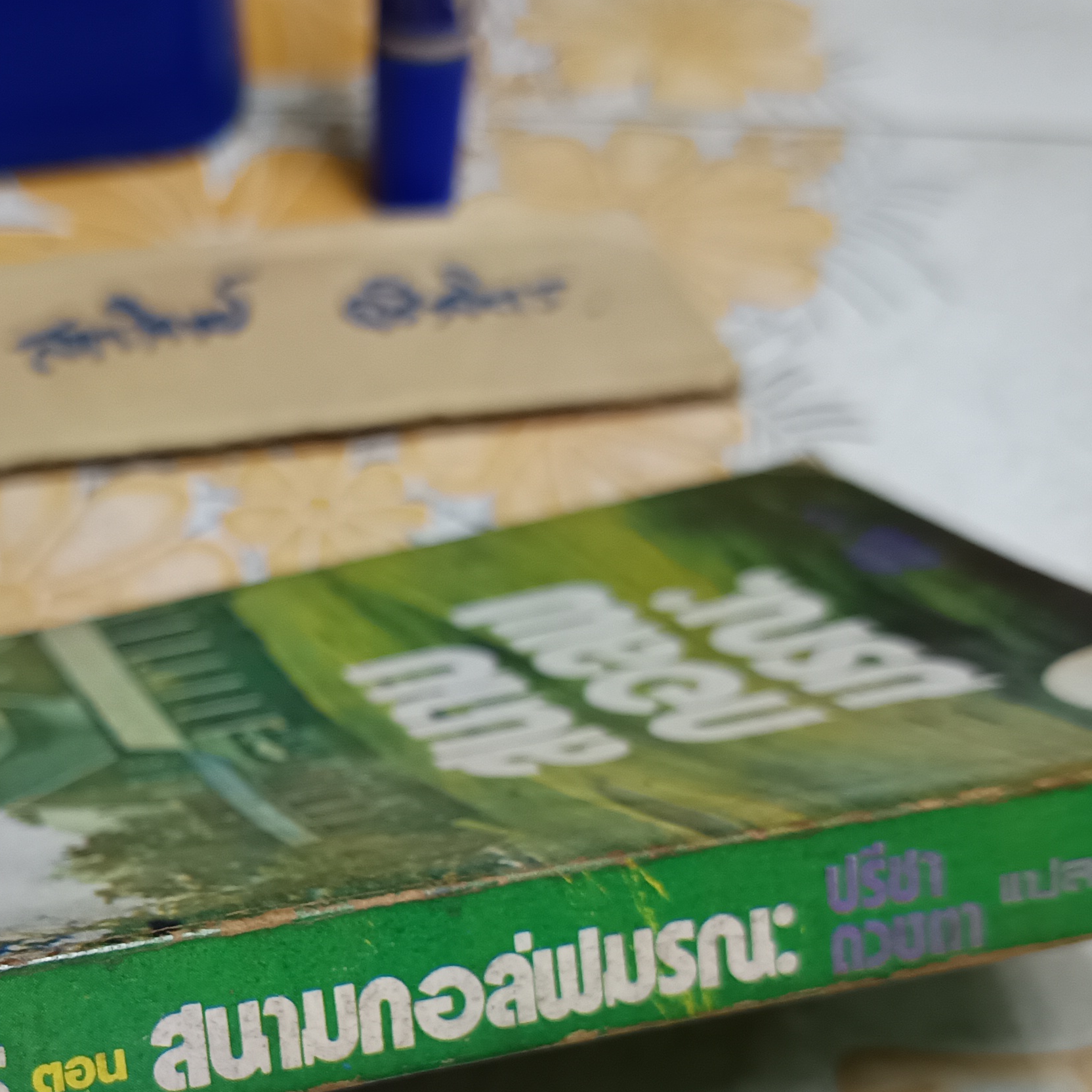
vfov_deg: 32.7
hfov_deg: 32.9
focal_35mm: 51
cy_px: 838
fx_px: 1820
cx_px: 295
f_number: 1.7
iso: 945
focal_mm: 5.31
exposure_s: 1/25
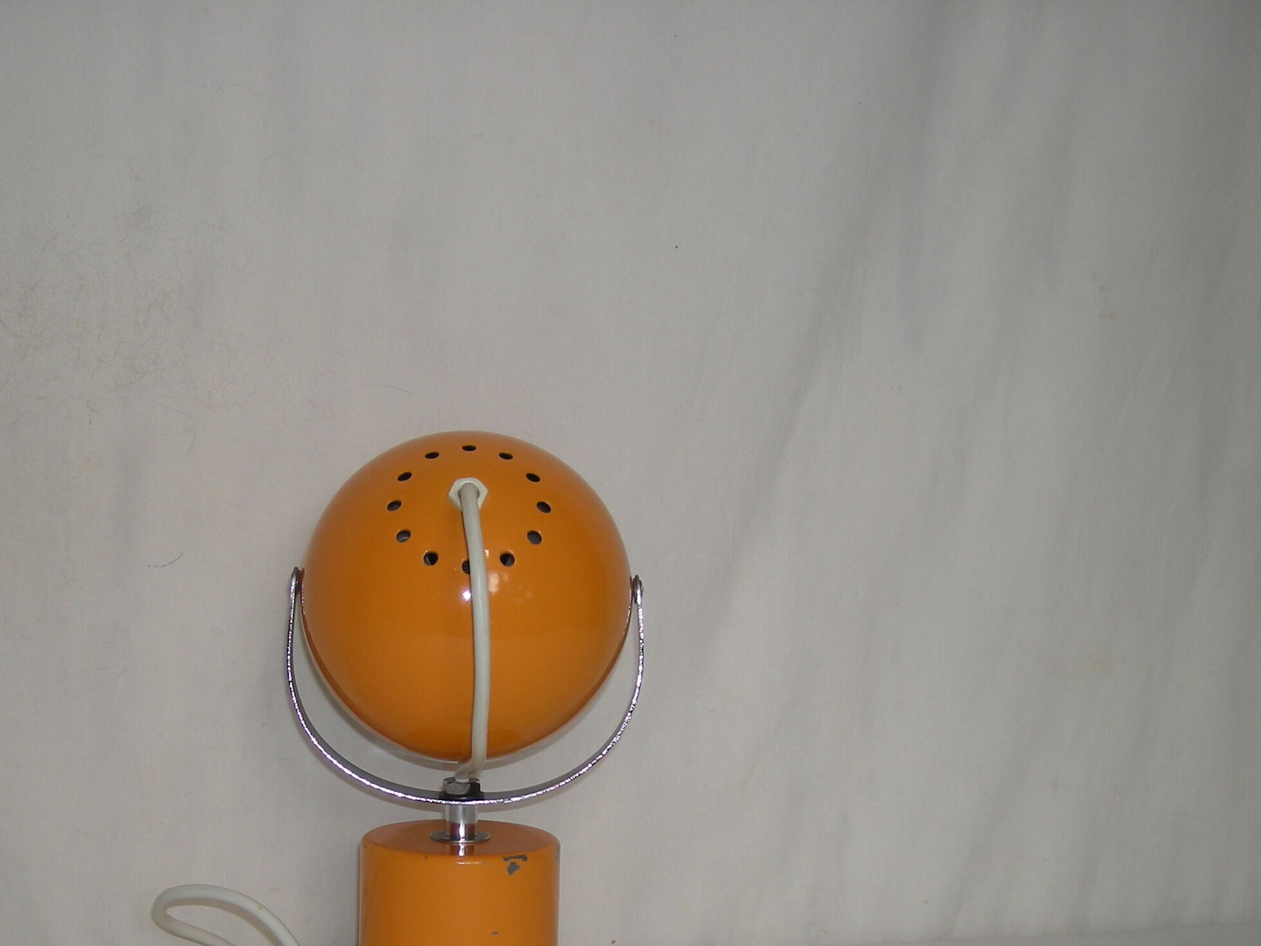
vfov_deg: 26.1
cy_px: 739
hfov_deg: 34.7
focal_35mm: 55
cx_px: 448
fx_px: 2003
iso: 50
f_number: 2.8
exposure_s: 1/54.2
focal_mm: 5.7
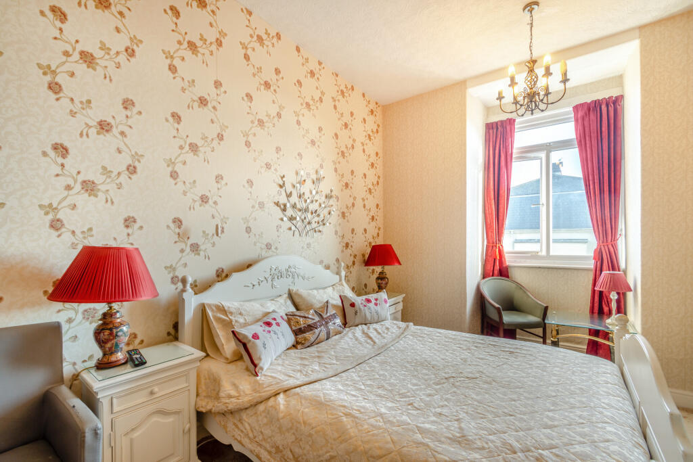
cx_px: 346
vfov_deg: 77.3
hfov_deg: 100.4
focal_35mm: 15
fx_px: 289
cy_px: 231
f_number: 7.1
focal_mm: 10
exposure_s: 1/40
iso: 100
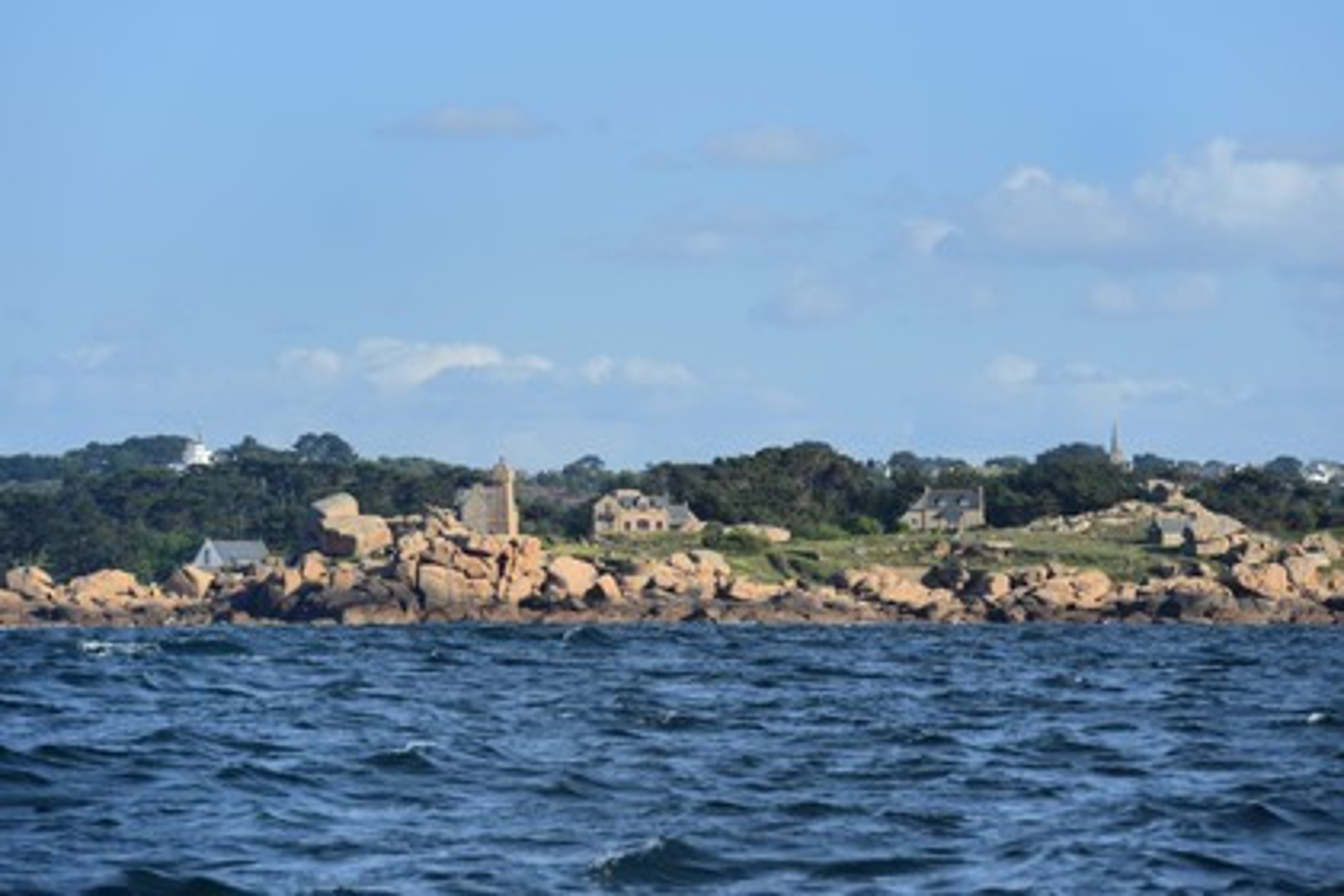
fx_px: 7466
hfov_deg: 10.3
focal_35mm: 200
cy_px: 448
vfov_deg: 6.9
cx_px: 672
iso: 400
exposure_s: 1/1250
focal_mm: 200
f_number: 8
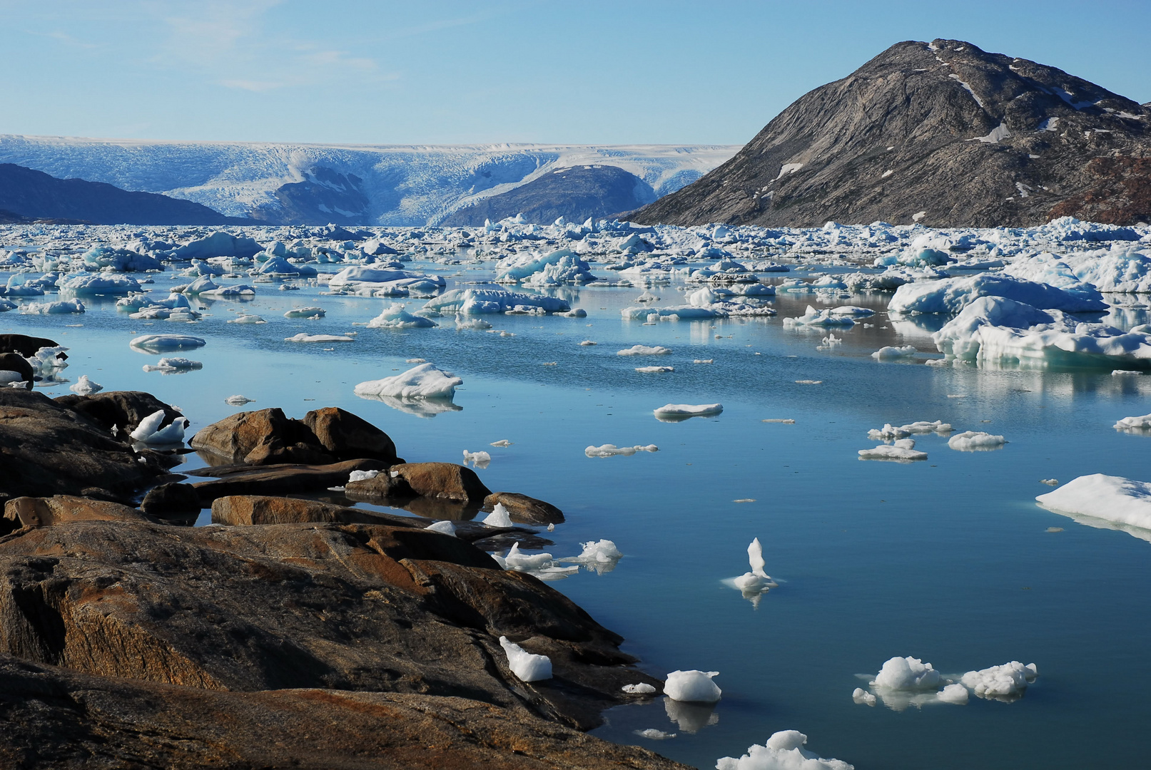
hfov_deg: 29.2
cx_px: 576
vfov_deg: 19.8
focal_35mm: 69
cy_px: 385
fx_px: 2209
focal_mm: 46
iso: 100
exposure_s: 1/350
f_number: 10
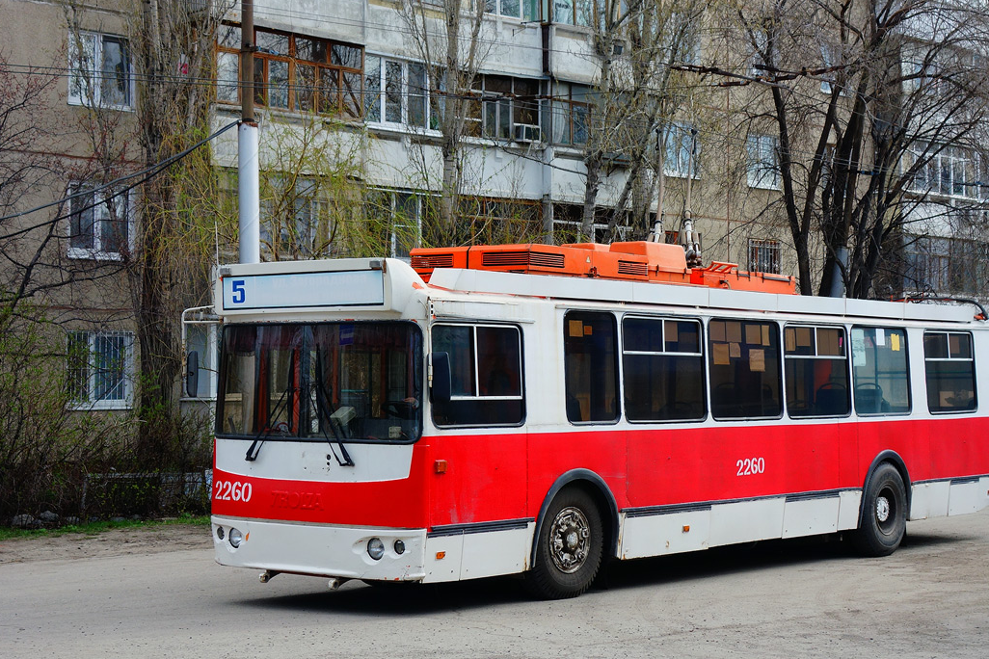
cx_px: 542
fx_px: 1703
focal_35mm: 62
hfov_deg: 32.4
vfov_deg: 21.9
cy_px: 304
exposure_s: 1/500
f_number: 4
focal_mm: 19.75
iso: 125
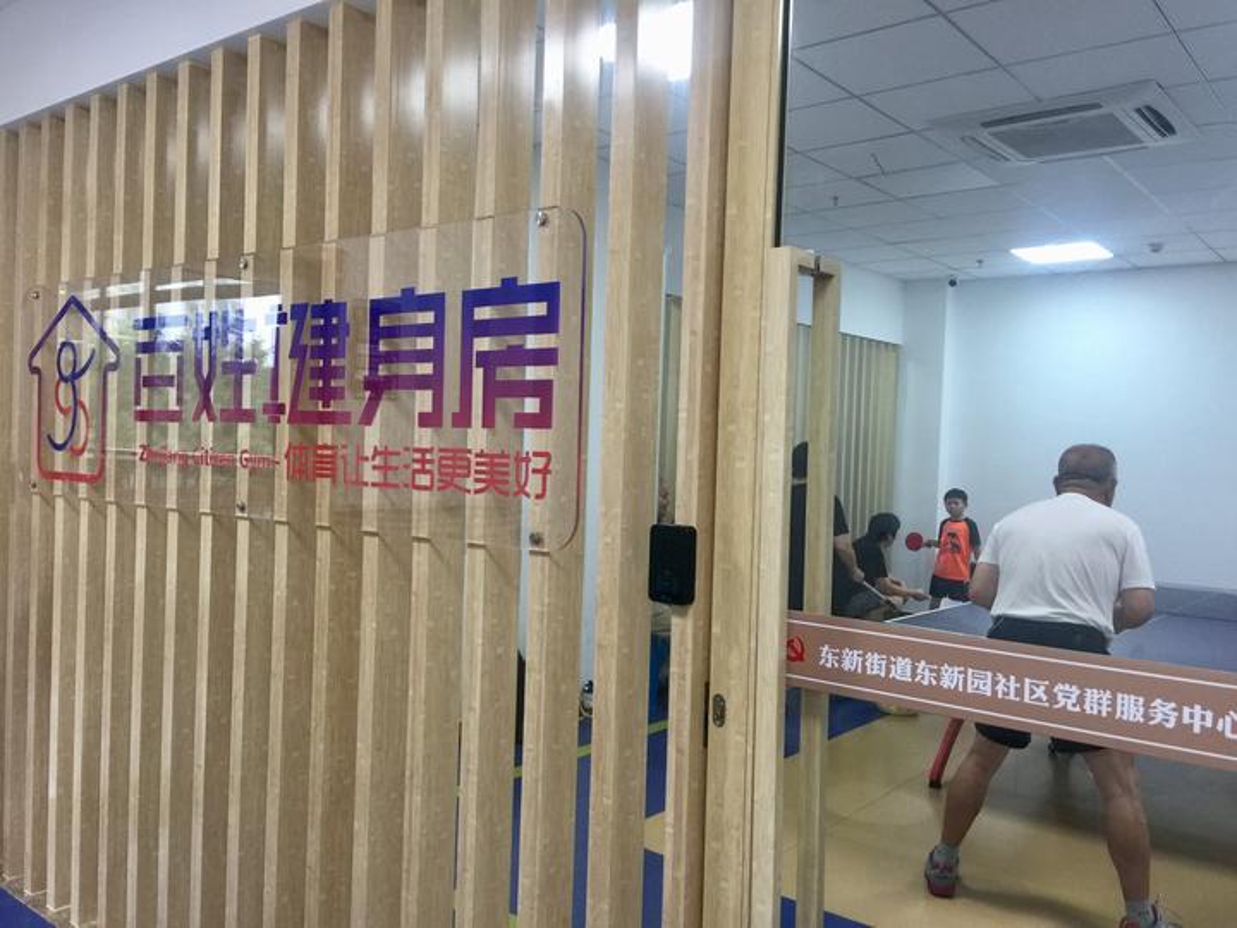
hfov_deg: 61.7
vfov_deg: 48.2
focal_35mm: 29
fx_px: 1036
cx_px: 618
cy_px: 464
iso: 64
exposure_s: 1/33
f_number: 2.2
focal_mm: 4.15
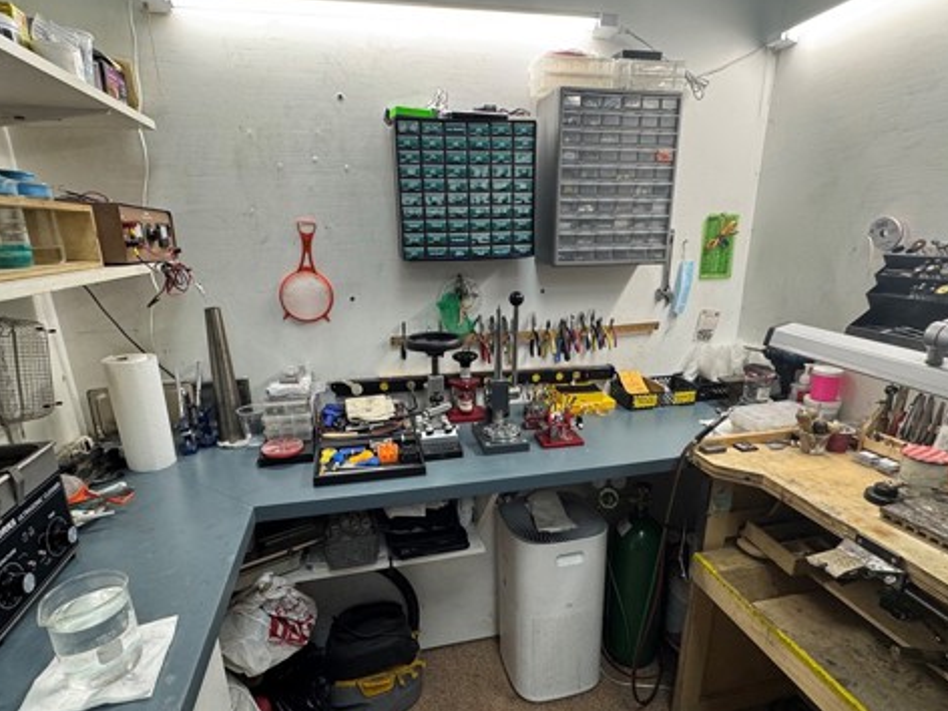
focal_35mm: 19
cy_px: 390
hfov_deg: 84.7
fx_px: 520
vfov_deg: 68.5
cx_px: 476
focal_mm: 2.22
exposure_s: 1/120
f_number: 2.2
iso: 125
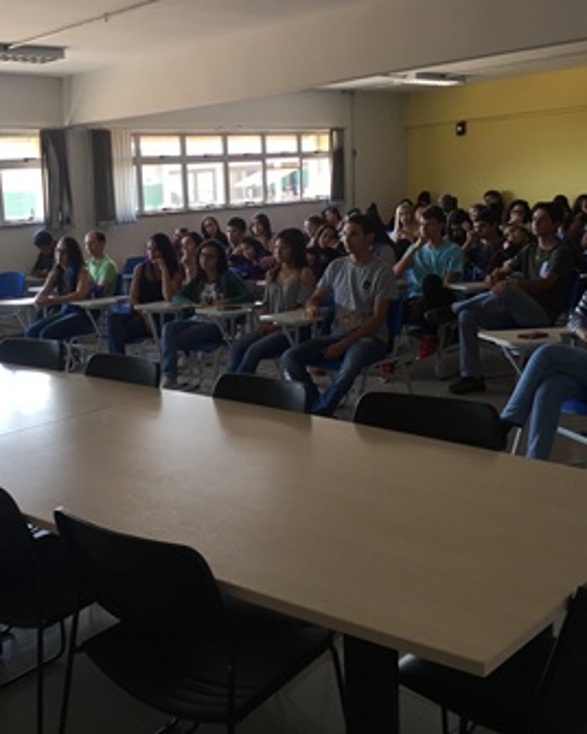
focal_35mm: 39
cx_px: 118
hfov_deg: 36.9
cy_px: 363
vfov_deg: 46.8
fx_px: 847
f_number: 2.2
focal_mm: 4.15
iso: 50
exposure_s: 1/120
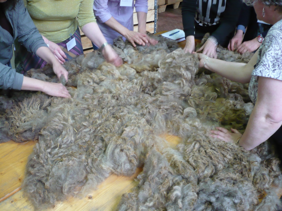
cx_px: 141
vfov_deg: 40.7
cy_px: 106
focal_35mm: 35
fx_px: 285
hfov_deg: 52.6
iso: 200
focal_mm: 5.8
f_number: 2.8
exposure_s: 1/13
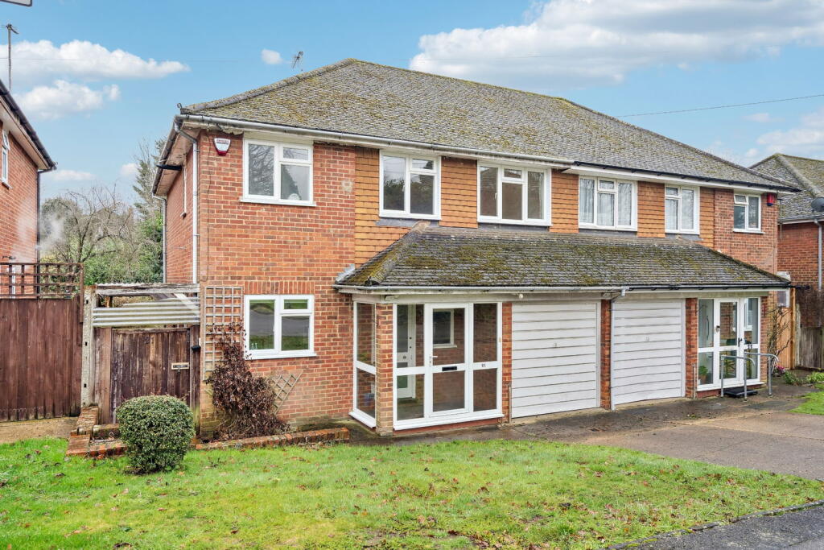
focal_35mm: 24
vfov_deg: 53.1
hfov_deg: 73.7
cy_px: 275
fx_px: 549
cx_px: 412
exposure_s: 1/60
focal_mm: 24
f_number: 8
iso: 320
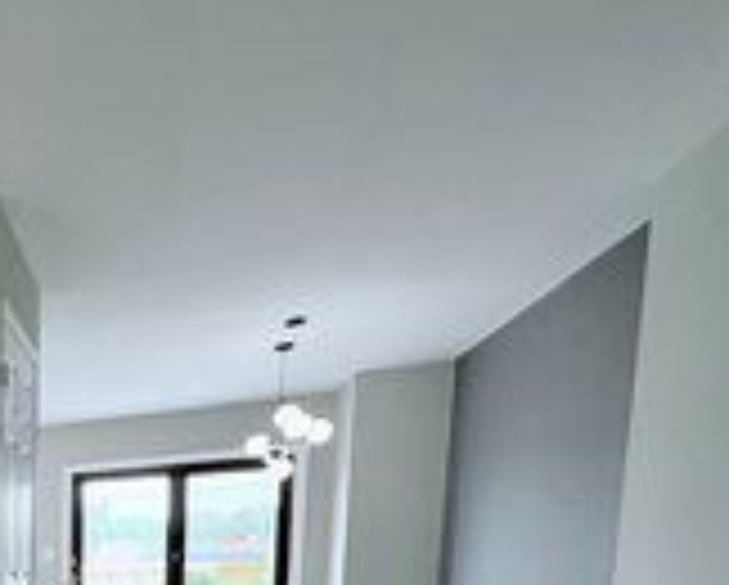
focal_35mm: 36
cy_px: 680
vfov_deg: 34.2
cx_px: -218
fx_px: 778
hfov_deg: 34.9
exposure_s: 1/120
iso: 125
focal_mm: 2.22
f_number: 2.2
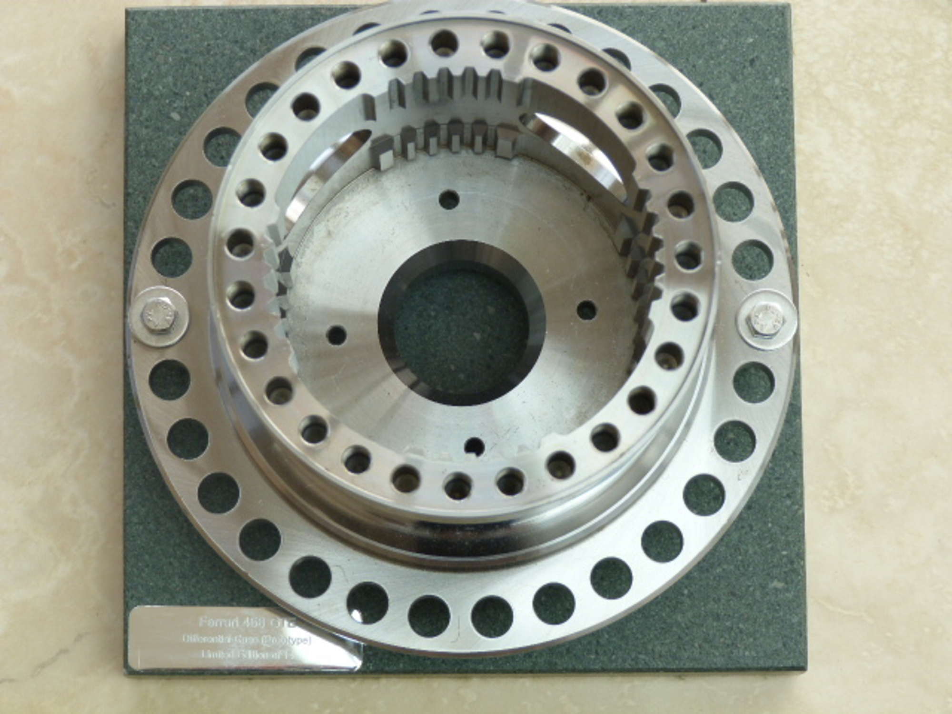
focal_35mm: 120
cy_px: 357
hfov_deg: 16.4
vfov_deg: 12.3
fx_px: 3300
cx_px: 476
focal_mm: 21.6
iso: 100
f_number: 3.5
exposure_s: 1/60
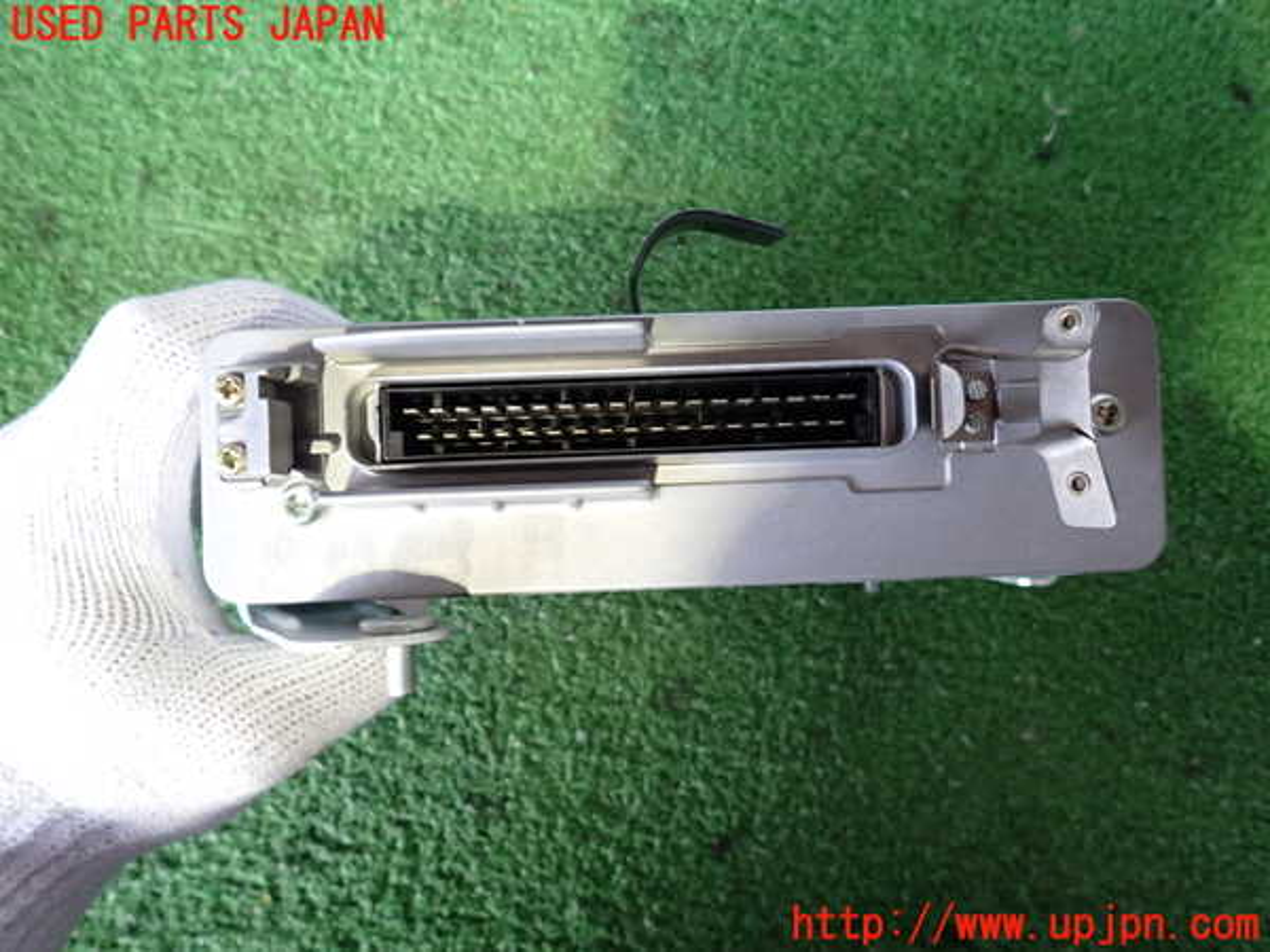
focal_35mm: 25
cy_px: 476
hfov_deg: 69.4
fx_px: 917
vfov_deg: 54.9
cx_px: 635
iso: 400
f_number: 2
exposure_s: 1/30
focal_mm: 4.5
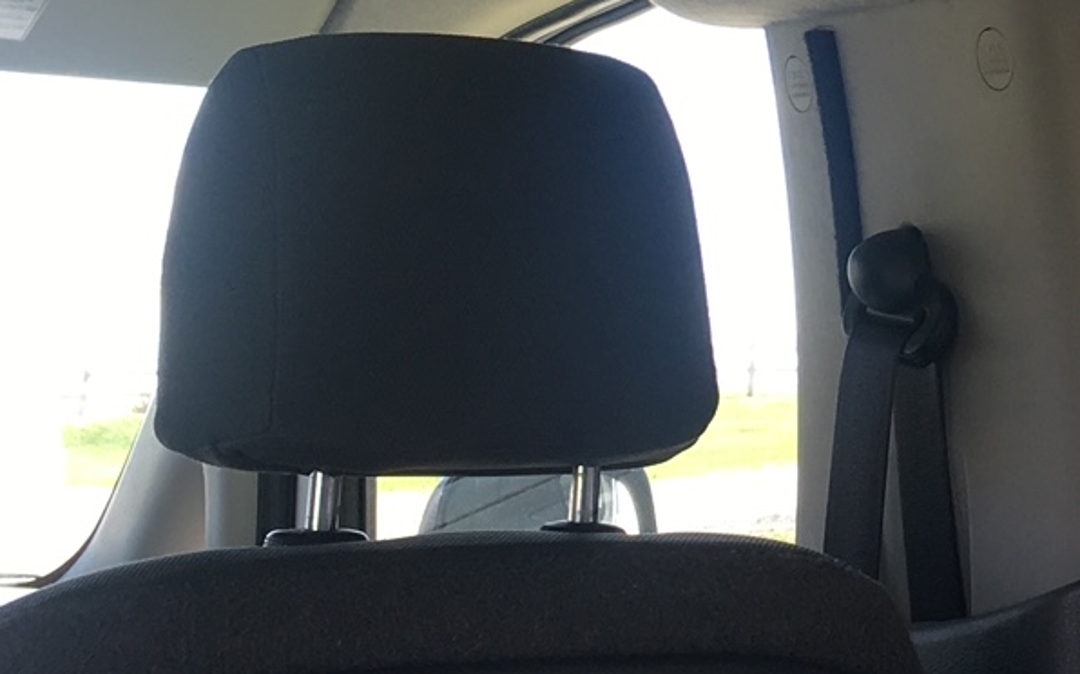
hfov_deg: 19.3
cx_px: 1123
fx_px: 3060
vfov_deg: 12.2
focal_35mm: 104
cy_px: -226
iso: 25
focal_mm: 4.15
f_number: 2.2
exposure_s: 1/120
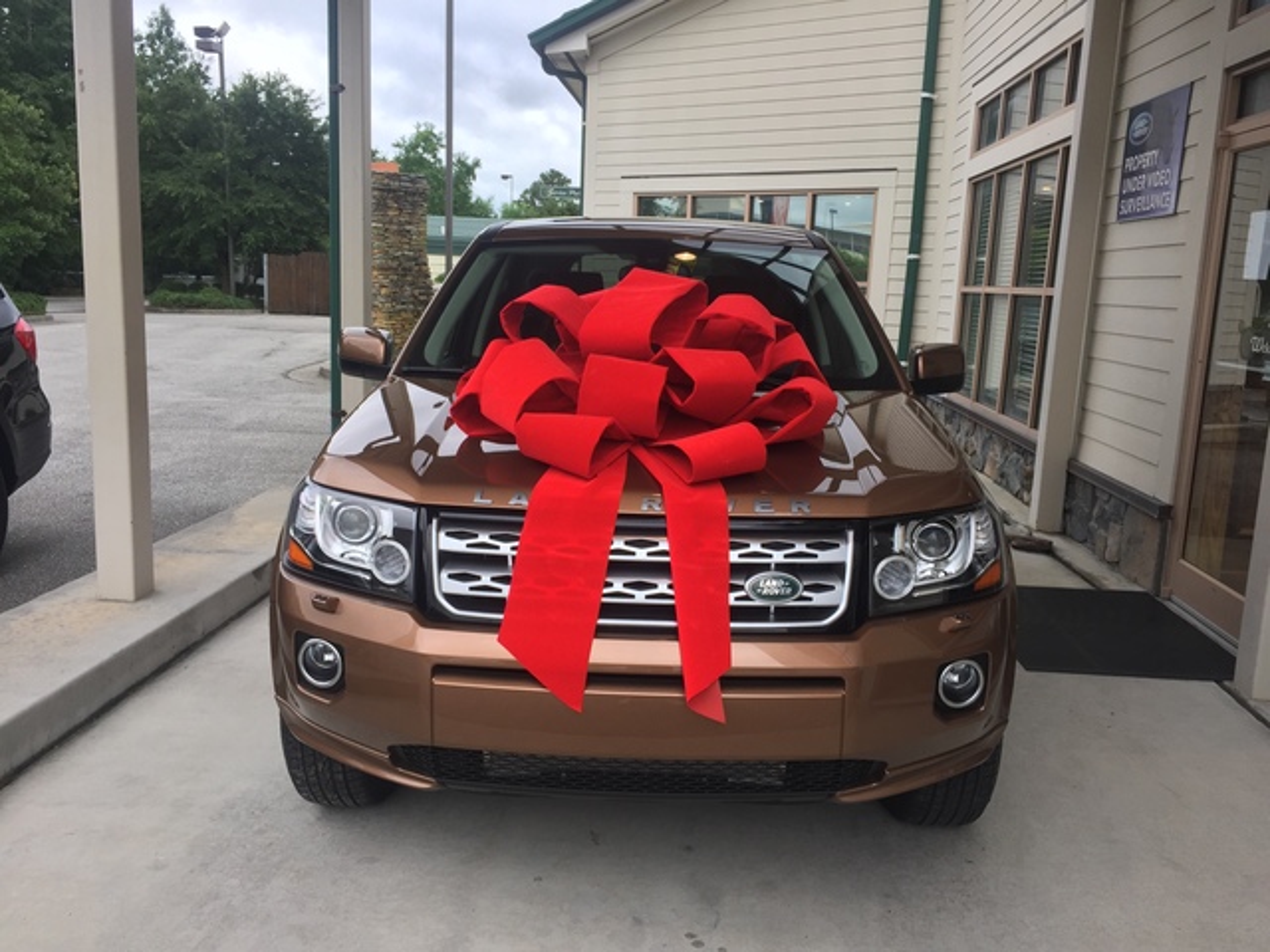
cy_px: 476
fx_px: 1064
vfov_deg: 48.2
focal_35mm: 29
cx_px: 635
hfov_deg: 61.7
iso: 32
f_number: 2.2
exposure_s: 1/380
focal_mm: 4.15
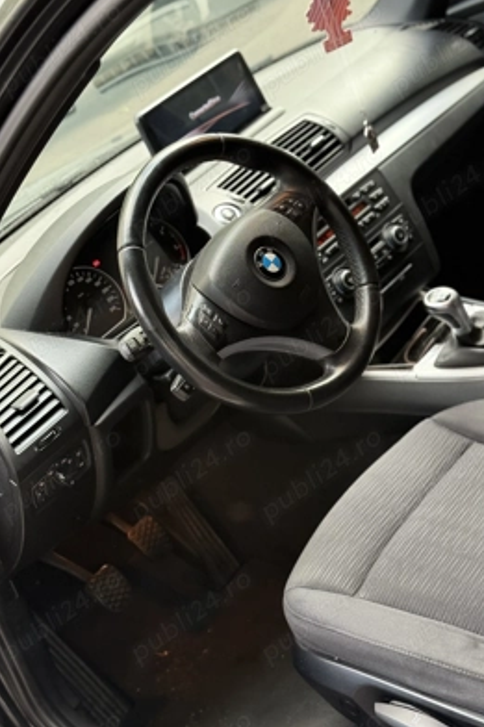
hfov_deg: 26.5
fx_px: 1029
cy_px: 364
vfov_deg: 38.9
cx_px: 256
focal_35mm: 51
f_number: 1.78
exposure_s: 1/60
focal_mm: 6.76
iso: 200
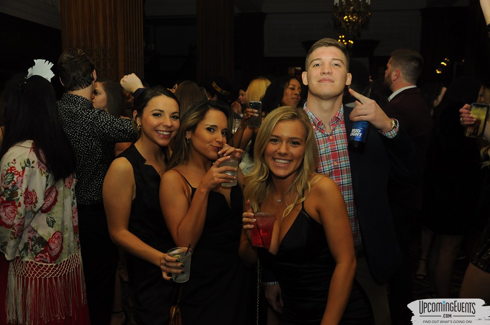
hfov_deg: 51.3
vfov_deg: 35.4
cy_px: 162
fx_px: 510
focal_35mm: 38
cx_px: 245
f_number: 5.6
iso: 800
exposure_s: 1/60
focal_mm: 25
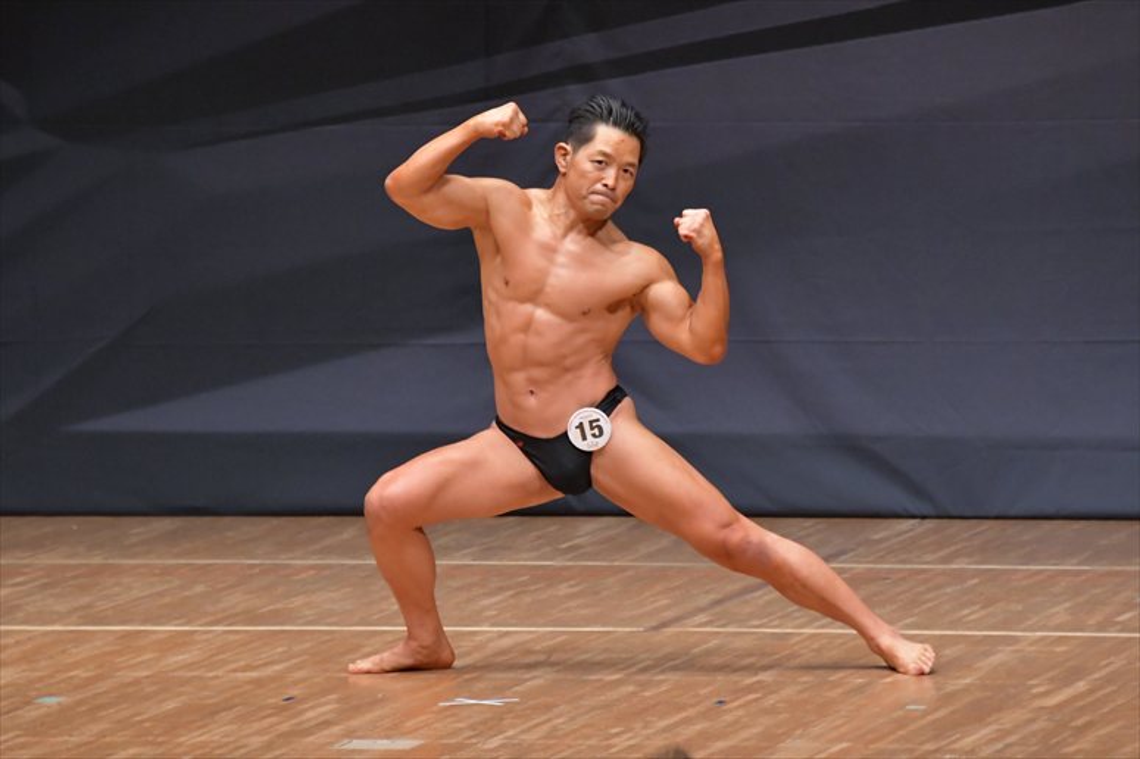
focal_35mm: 345
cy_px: 380
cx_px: 570
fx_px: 10920
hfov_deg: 6.0
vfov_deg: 4.0
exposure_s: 1/400
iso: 6400
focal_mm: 230
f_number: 5.6
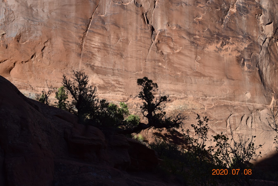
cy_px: 93
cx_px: 139
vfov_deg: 40.0
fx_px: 255
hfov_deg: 57.2
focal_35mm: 33
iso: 200
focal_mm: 22
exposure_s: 1/320
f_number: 9
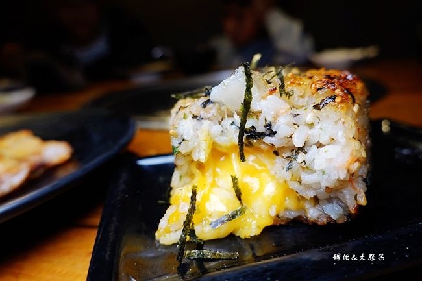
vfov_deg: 53.1
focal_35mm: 24
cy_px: 140
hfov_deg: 73.8
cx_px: 211
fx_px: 281
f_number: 2.8
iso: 125
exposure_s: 1/100
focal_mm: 9
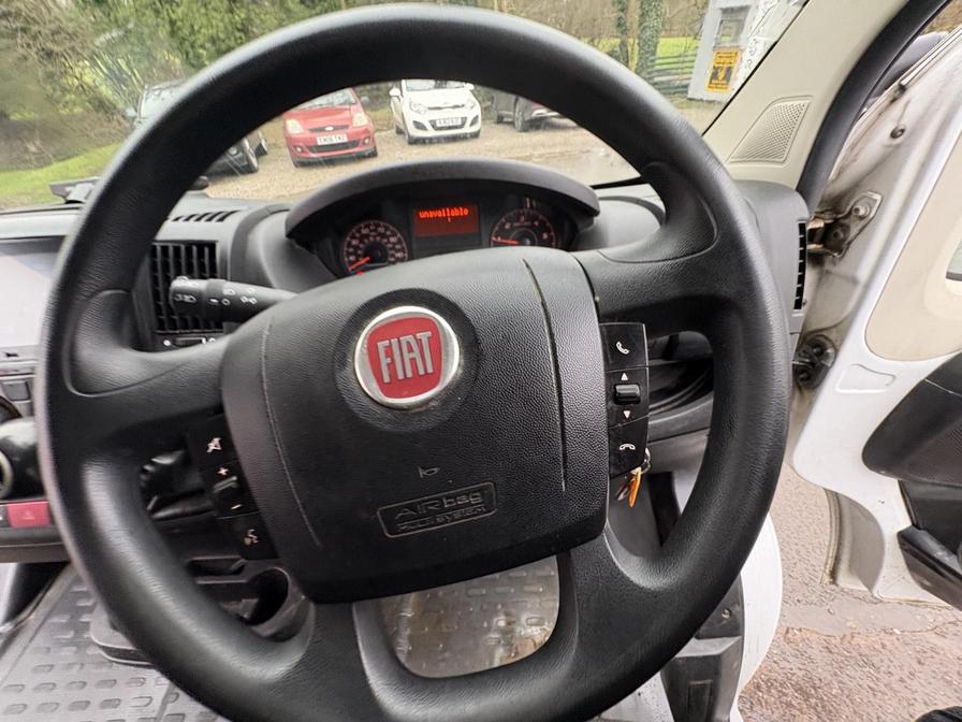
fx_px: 389
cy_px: 361
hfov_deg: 102.1
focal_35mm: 14
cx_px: 481
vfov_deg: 85.7
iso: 250
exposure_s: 1/60
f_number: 2.2
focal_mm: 2.22
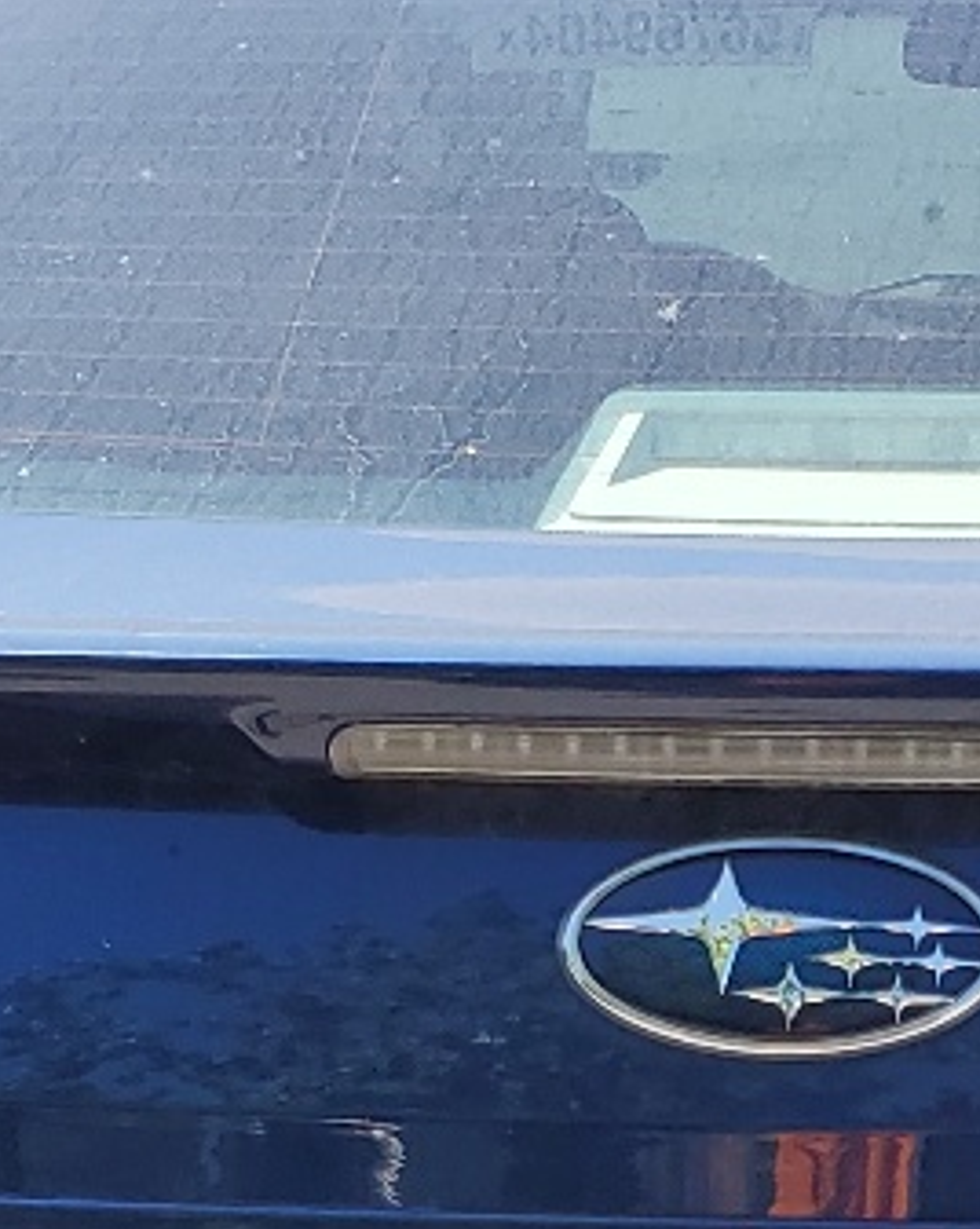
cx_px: 900
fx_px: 4395
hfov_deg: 12.6
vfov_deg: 15.4
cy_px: 1397
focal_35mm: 121
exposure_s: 1/1429
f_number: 1.5
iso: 50
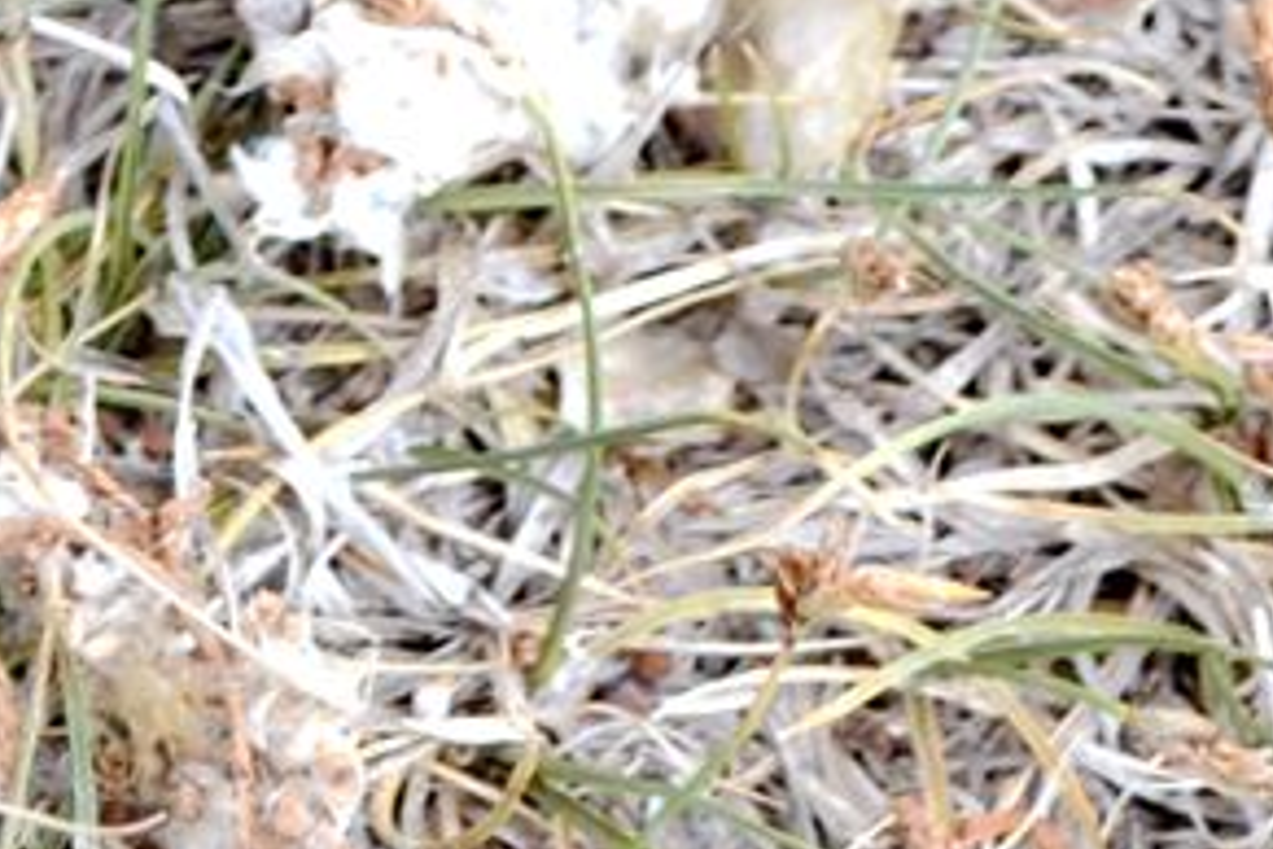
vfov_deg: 4.6
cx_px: -1067
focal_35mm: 297
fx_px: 10501
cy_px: -219
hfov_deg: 6.8
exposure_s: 1/125
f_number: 5.6
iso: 220
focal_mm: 32
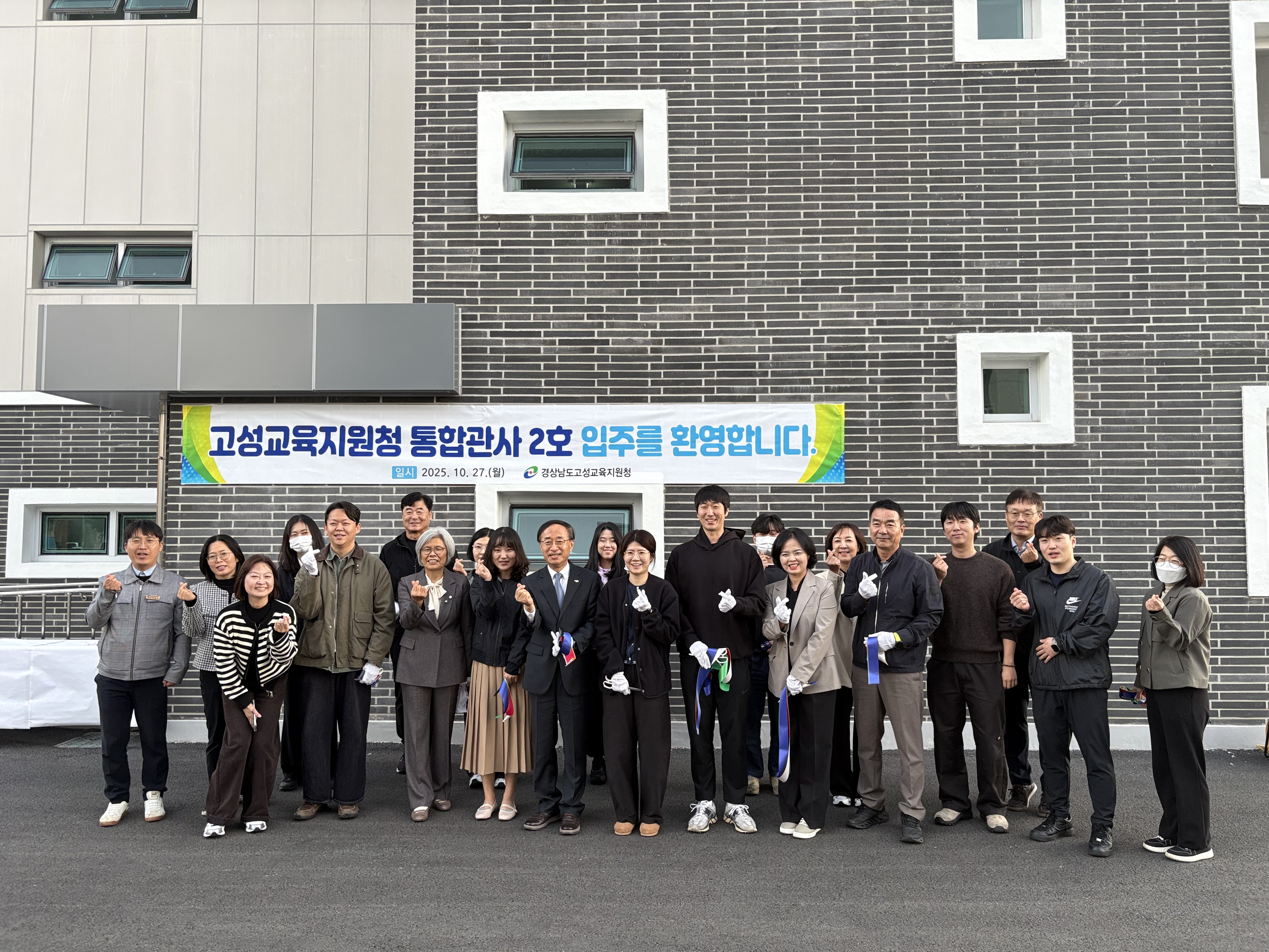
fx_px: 953
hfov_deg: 67.3
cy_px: 476
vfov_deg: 53.1
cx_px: 634
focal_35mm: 26
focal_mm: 5.96
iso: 160
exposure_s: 1/60
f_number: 1.6
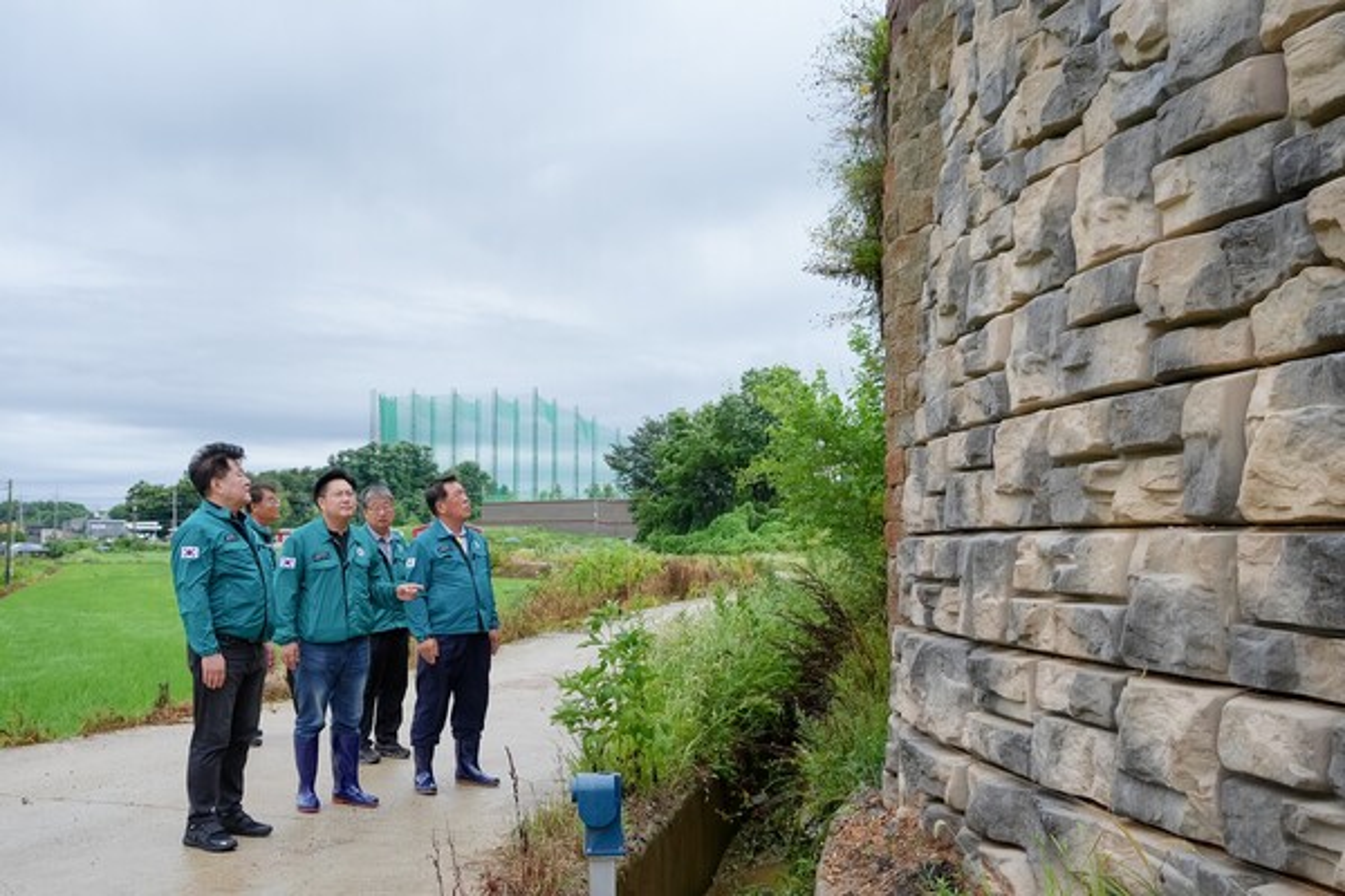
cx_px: 672
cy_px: 448
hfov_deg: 54.4
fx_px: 1308
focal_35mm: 35
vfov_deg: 37.9
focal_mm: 35
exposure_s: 1/400
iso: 250
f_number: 5.6
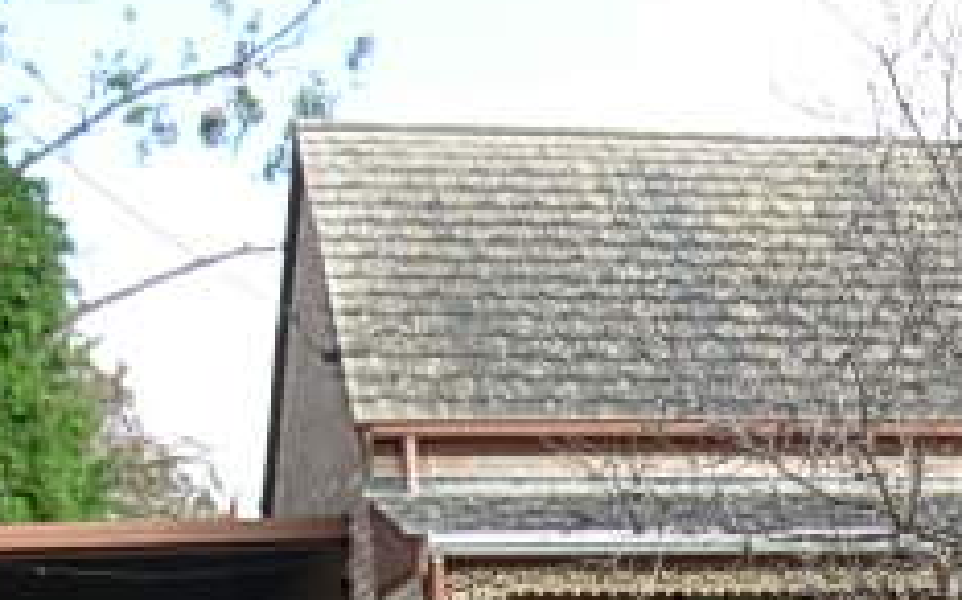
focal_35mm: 110
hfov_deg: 18.2
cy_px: 695
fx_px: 2883
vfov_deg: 11.7
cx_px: 1065
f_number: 2.9
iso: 50
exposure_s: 1/256
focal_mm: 6.3
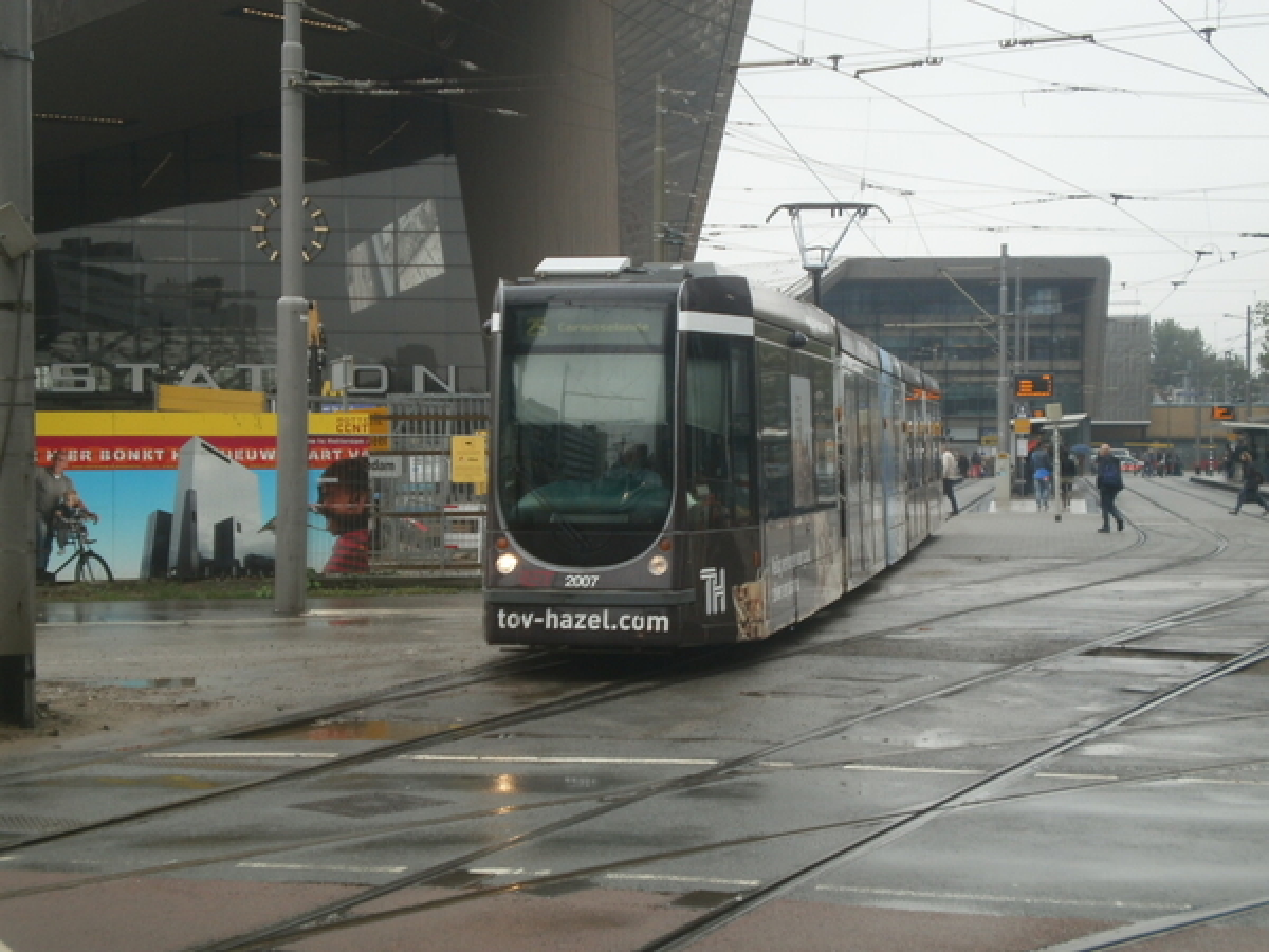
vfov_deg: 24.8
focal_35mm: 59
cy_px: 476
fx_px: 2163
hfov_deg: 32.7
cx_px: 634
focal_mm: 10.3
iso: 100
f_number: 4.2
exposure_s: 1/100
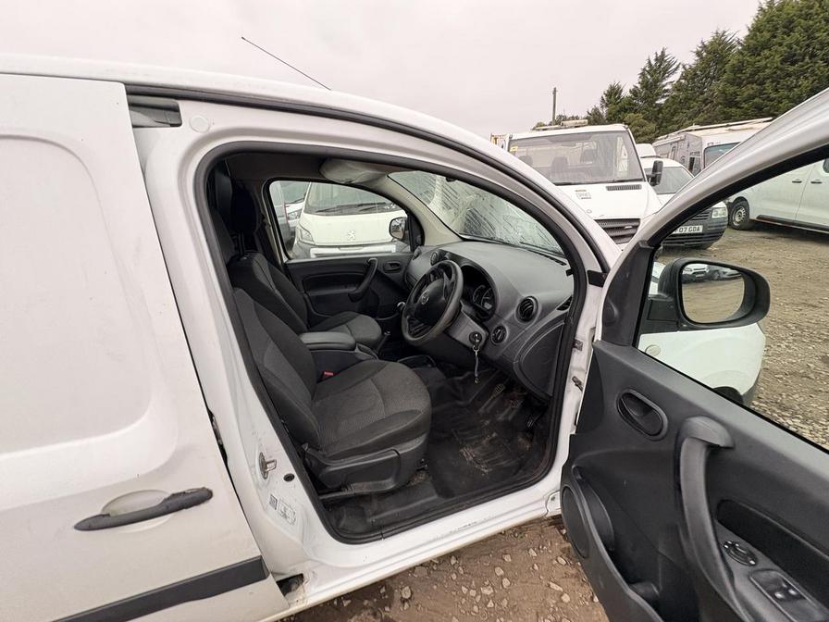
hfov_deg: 102.1
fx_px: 335
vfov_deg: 85.7
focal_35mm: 14
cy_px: 311
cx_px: 414
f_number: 2.2
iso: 250
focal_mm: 2.22
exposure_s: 1/80
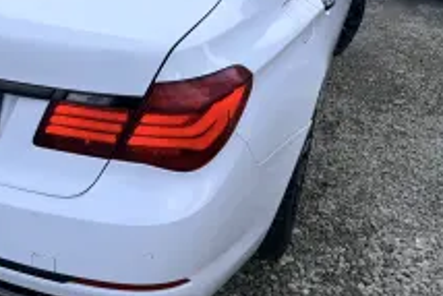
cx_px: 93
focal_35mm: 42
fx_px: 517
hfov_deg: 44.3
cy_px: 83
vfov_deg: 31.5
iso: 80
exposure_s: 1/1812
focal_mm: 6.76
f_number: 1.78
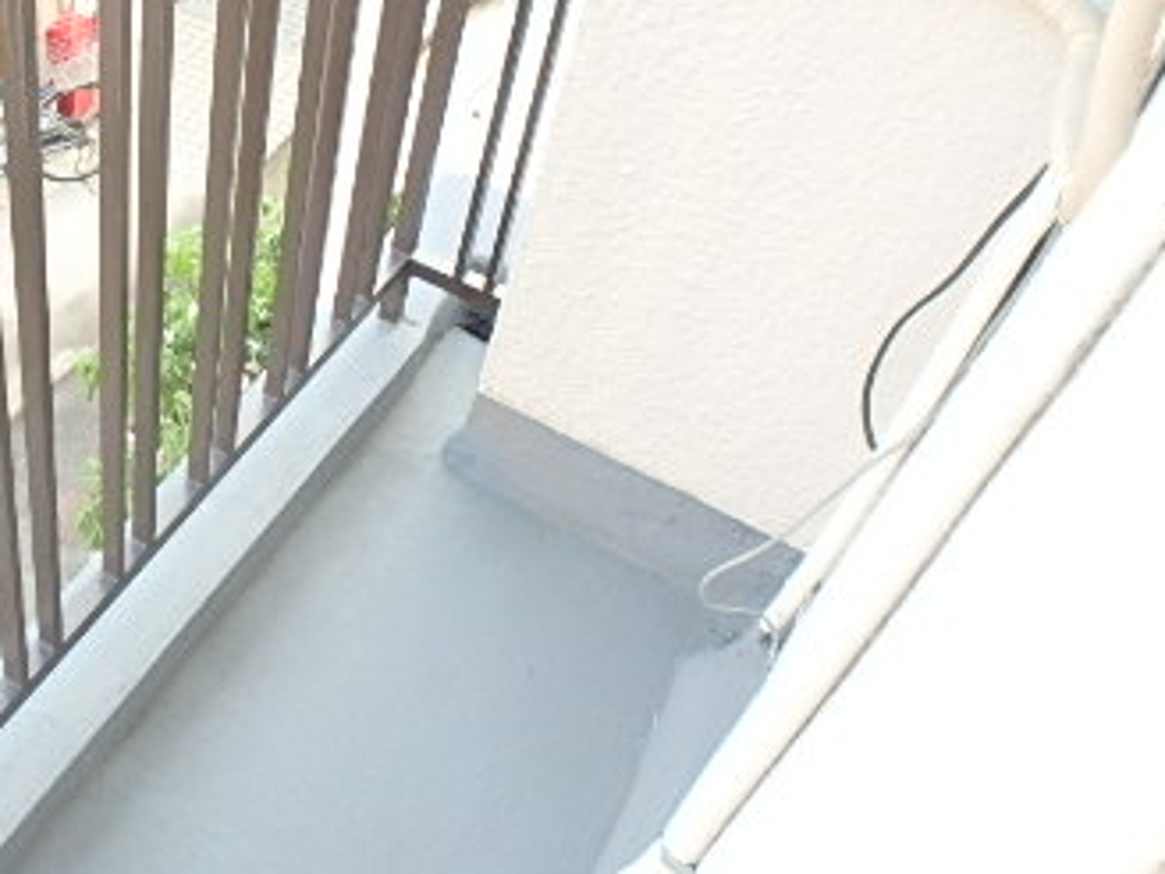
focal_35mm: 41
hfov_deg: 43.5
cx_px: 220
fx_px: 1380
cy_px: 572
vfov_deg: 34.9
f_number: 3.5
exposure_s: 1/40
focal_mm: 3.7
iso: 200
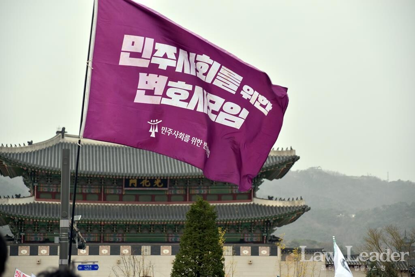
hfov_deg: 14.9
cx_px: 208
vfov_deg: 9.9
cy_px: 138
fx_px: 1591
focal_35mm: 138
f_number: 6.3
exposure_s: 1/320
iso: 250
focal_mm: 92
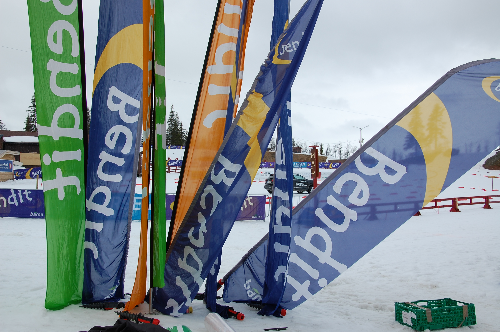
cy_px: 166
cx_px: 250
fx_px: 520
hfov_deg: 51.3
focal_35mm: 38
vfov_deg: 35.4
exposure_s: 1/320
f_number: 10
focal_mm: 25
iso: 200
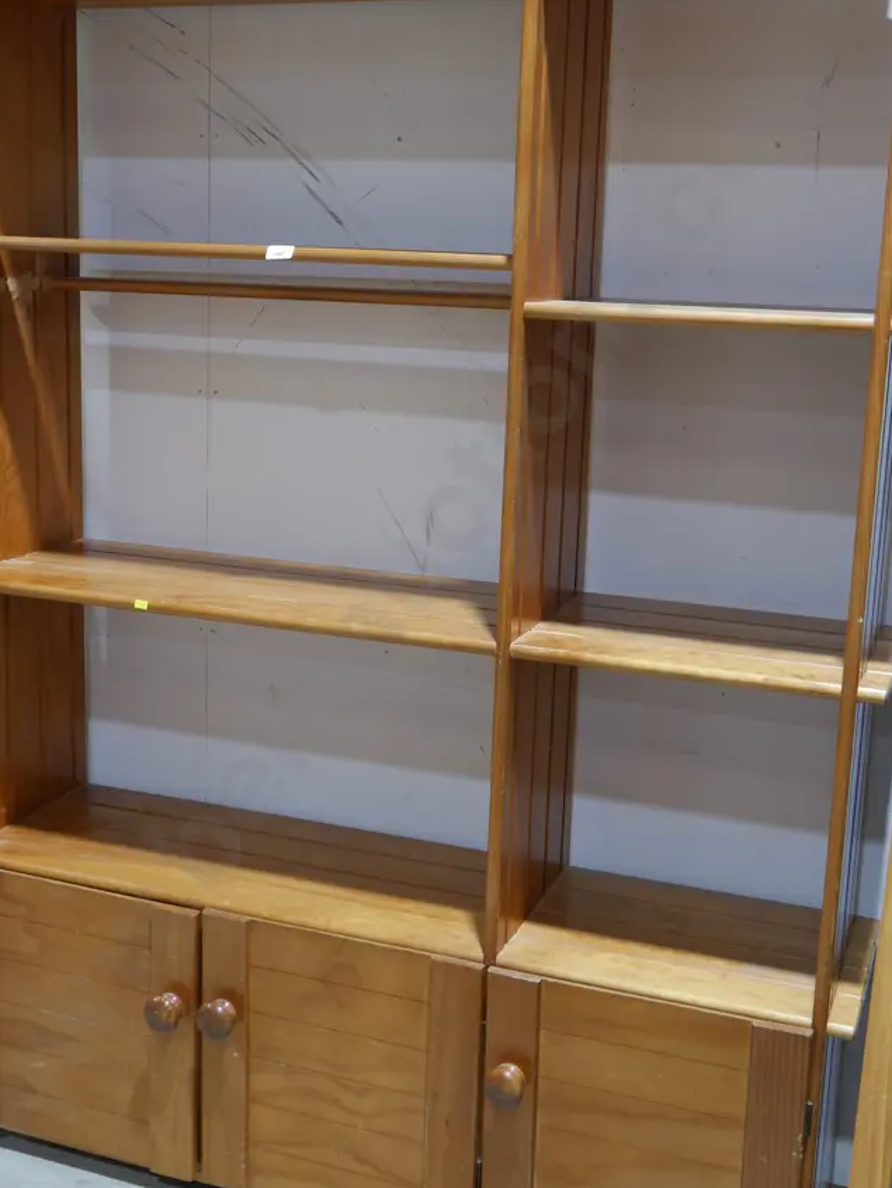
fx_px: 1580
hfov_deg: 31.5
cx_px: 418
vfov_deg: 41.2
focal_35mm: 46
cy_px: 566
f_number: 4.1
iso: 500
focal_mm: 19
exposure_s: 1/60
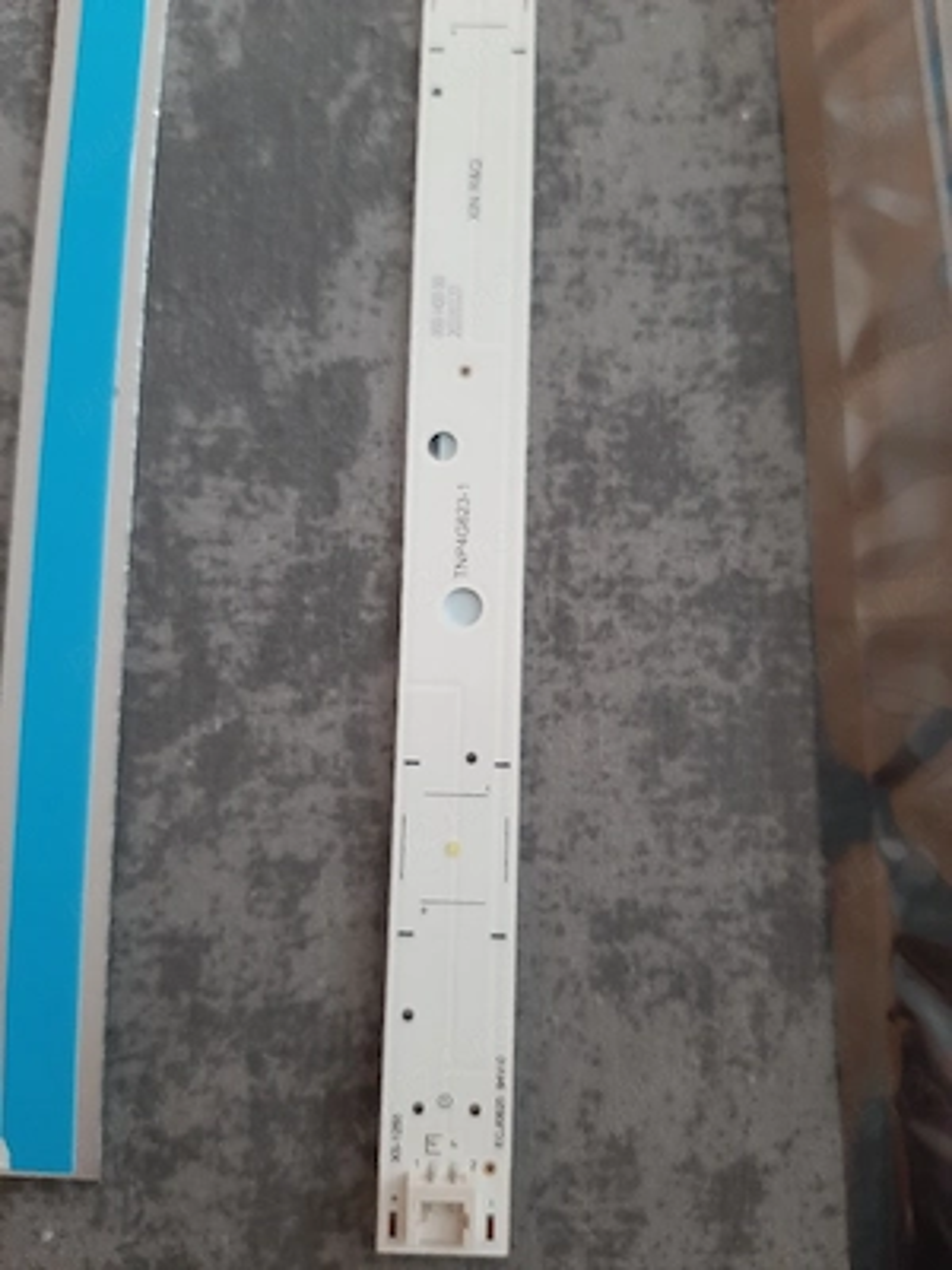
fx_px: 953
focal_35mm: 26
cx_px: 476
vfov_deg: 67.3
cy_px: 635
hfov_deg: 53.1
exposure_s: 1/40
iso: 200
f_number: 1.7
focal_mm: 3.93
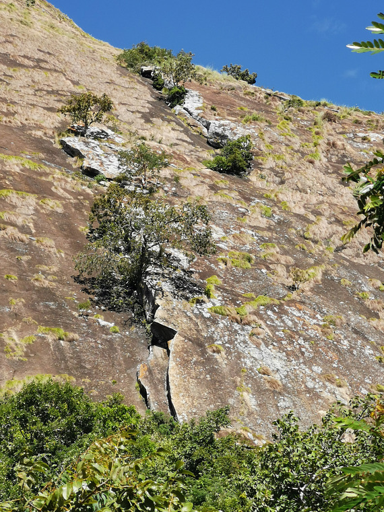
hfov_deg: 12.2
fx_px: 1790
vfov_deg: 16.3
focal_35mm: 121
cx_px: 192
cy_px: 256
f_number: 2.4
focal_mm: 7.48
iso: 50
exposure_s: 1/920
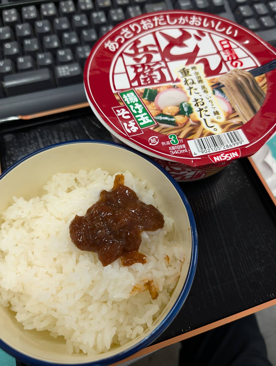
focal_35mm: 24
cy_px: 183
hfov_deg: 56.9
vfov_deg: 71.5
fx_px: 254
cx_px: 138
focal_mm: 6.9
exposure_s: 1/117
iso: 154
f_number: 1.68
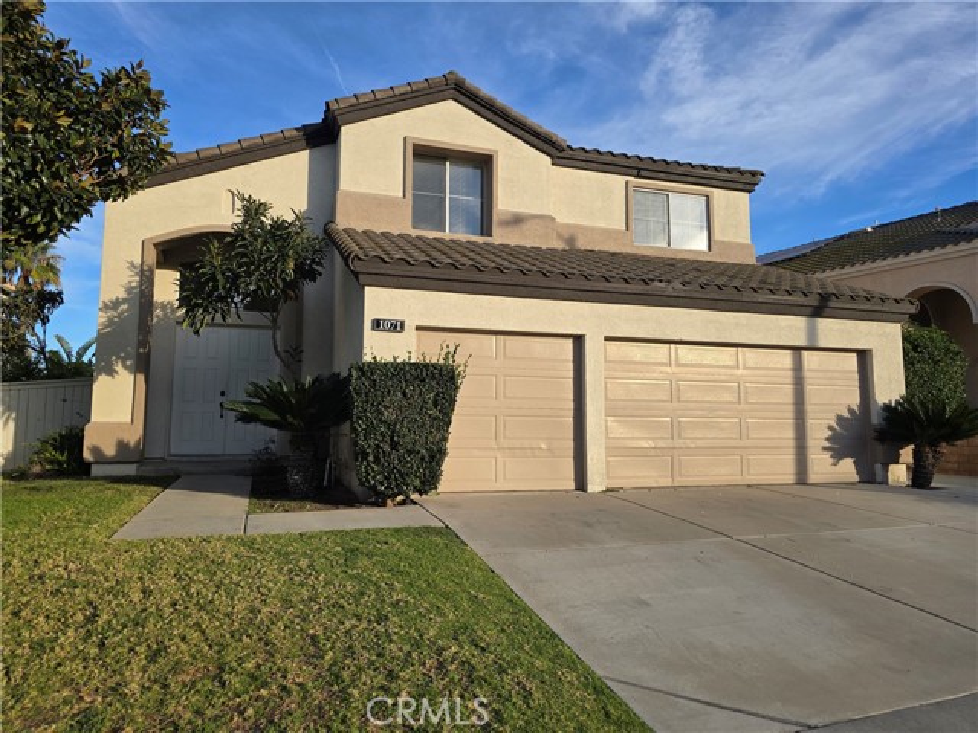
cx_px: 489
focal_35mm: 23
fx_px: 650
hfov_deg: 73.9
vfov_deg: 58.9
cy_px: 366
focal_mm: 6.3
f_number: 1.7
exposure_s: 1/465
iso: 12
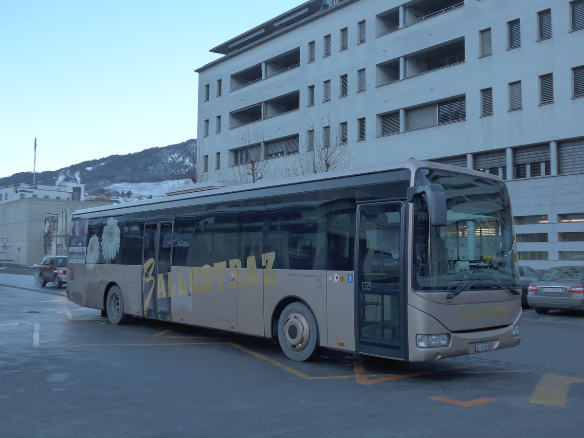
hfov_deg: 51.4
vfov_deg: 39.7
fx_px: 607
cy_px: 219
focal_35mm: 36
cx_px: 292
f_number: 2.4
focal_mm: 7.5
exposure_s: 1/320
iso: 160
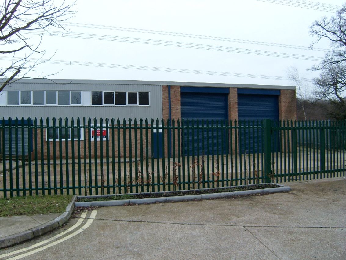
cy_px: 130
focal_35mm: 28
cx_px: 173
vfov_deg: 49.8
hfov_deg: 63.4
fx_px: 280
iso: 80
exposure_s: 1/60
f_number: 2.8
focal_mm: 4.7
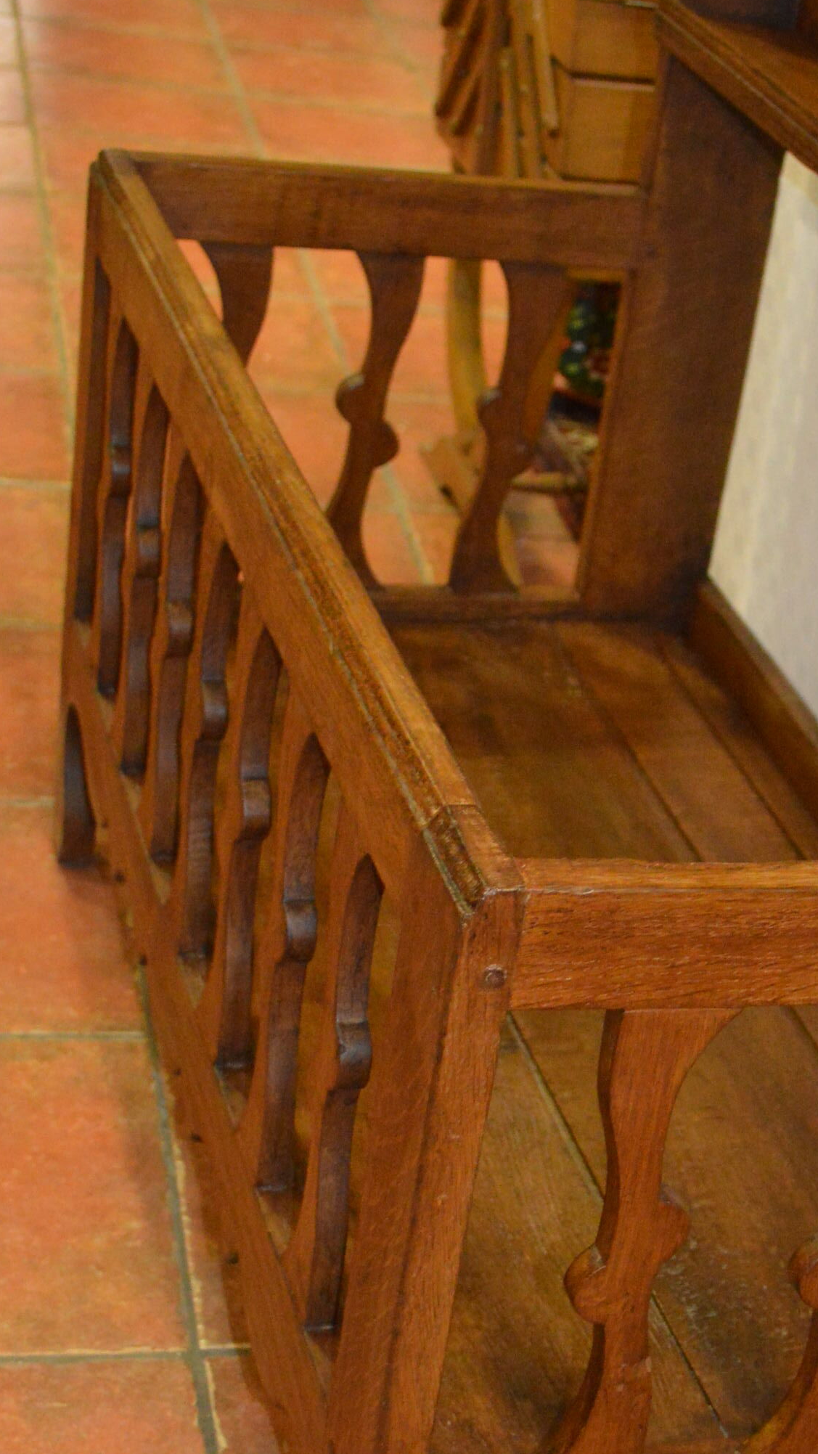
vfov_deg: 31.7
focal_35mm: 66
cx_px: 705
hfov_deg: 18.0
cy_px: 907
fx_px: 2544
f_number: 4.5
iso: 3200
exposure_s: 1/60
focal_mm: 28
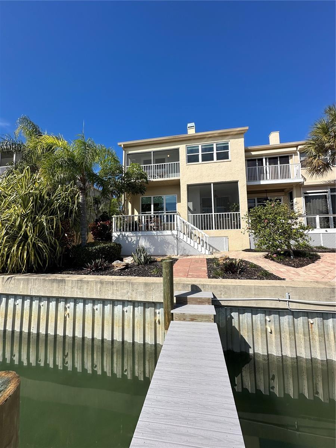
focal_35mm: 14
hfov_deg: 85.7
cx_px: 168
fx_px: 181
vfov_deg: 102.1
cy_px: 224
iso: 50
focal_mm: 2.22
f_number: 2.2
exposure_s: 1/3731
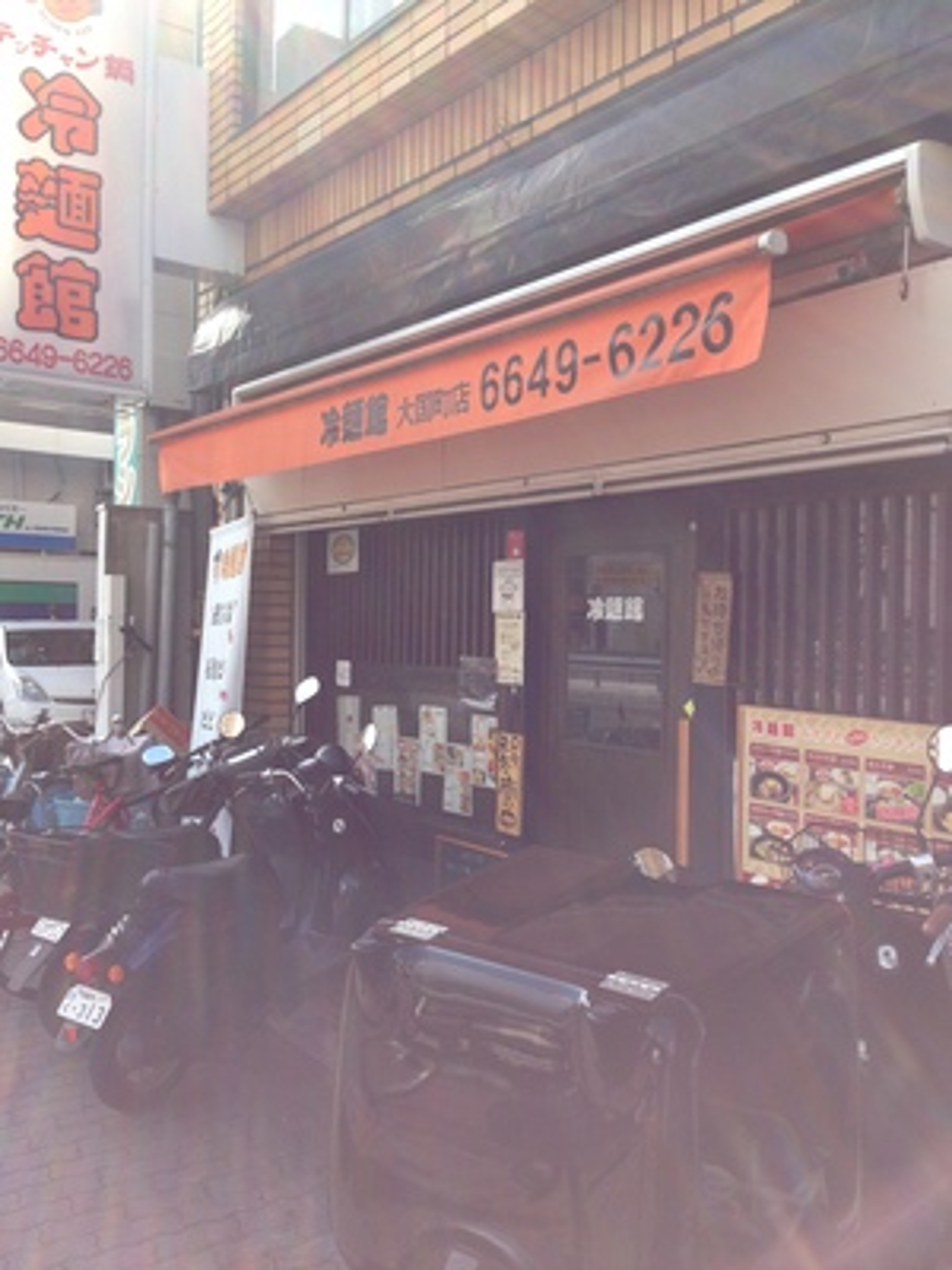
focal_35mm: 33
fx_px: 1210
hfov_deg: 42.9
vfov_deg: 55.4
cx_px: 476
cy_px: 635
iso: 50
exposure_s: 1/630
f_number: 2.4
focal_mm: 4.12
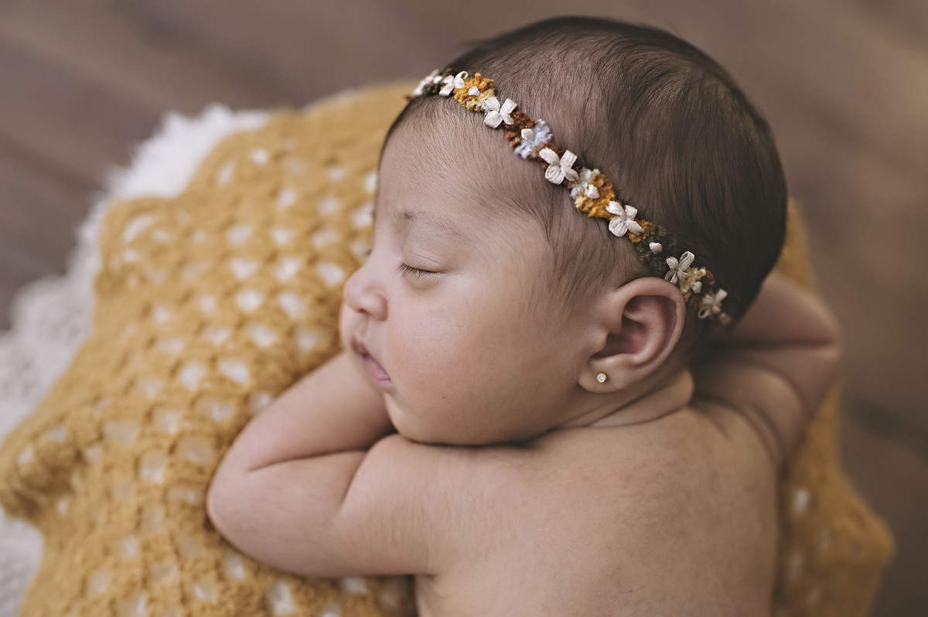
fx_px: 901
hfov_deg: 54.5
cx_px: 464
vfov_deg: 37.8
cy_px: 308
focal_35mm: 35
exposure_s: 1/200
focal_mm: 35
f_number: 2.8
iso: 400
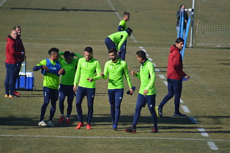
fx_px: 2873
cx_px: 115
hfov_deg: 4.6
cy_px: 76
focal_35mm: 450
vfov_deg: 3.0
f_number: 5.6
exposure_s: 1/2000
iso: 360
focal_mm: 300
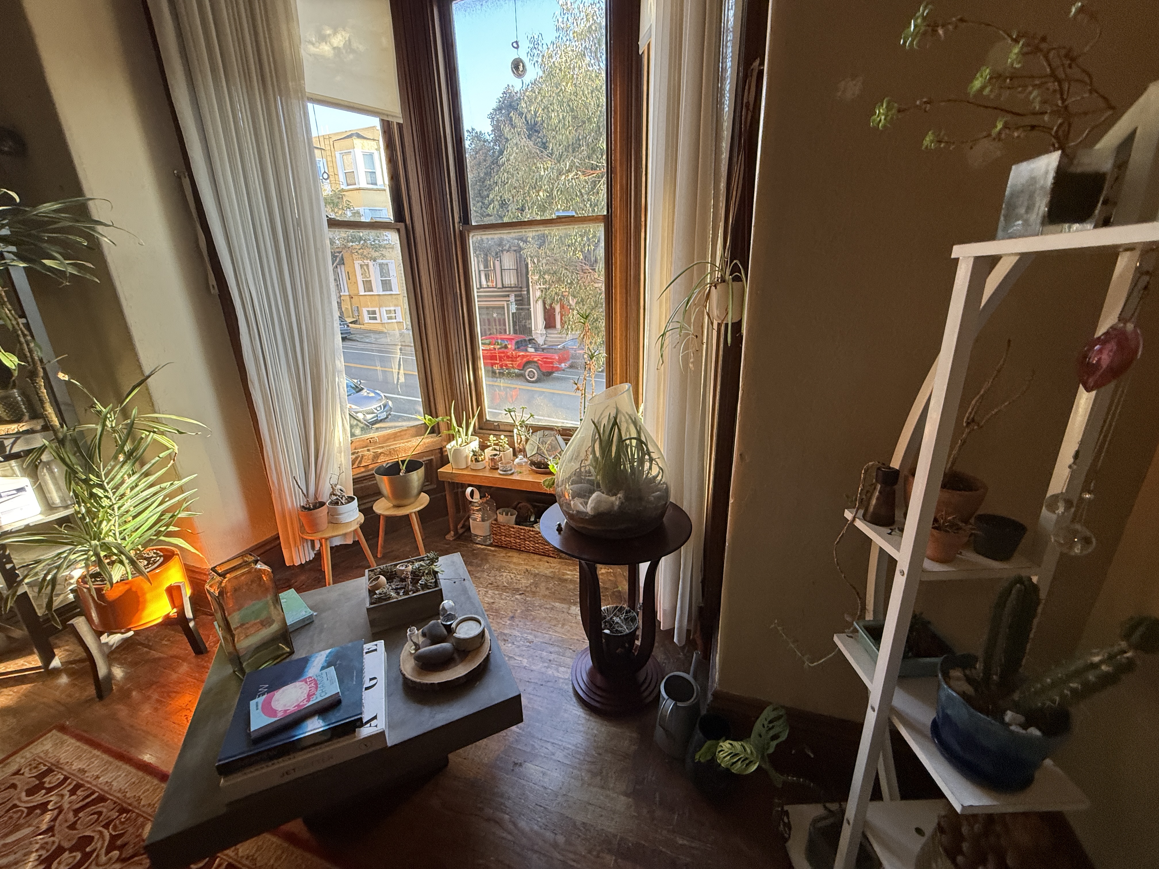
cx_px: 580
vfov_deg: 85.7
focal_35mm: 14
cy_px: 434
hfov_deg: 102.1
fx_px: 469
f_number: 2.2
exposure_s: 1/99
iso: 200
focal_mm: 2.22
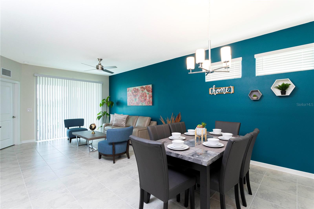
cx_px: 157
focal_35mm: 17
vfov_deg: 70.4
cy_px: 104
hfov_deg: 93.3
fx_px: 148
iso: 1000
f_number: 11
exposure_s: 1/15
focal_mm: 17
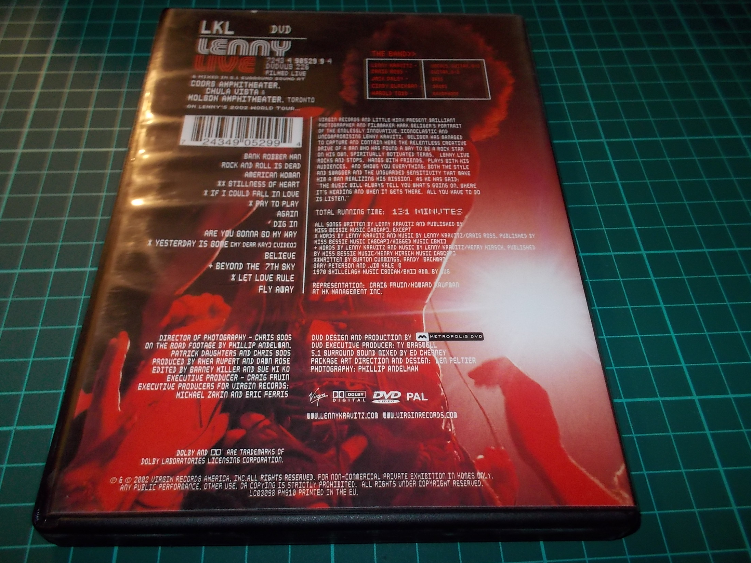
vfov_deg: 46.8
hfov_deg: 60.0
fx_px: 651
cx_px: 382
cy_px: 284
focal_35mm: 30
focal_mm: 4.1
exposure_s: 1/30
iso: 200
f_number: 3.3
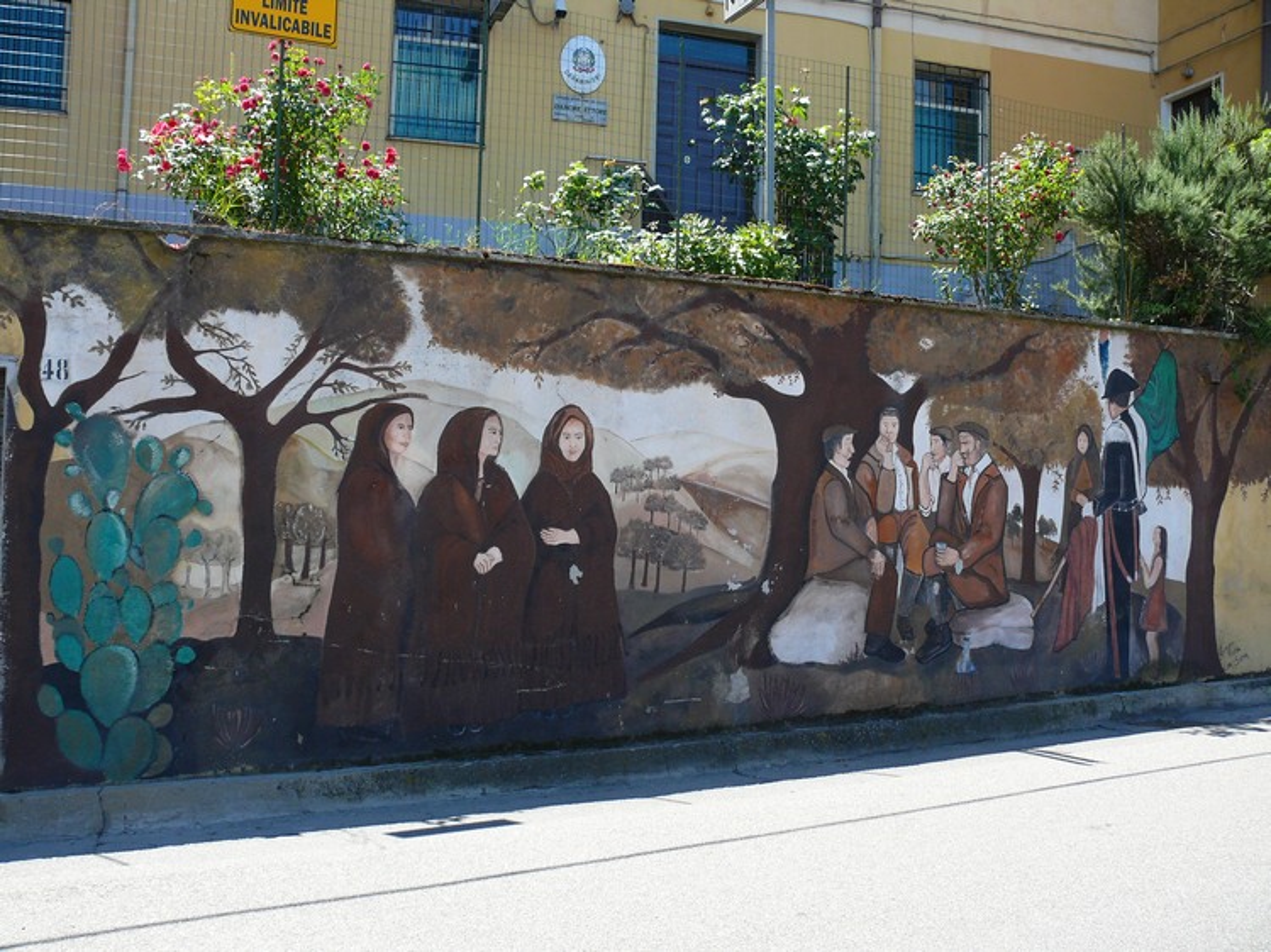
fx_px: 1285
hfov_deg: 52.6
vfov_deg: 40.7
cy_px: 476
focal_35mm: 35
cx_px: 636
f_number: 4
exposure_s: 1/100
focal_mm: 7.4
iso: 100
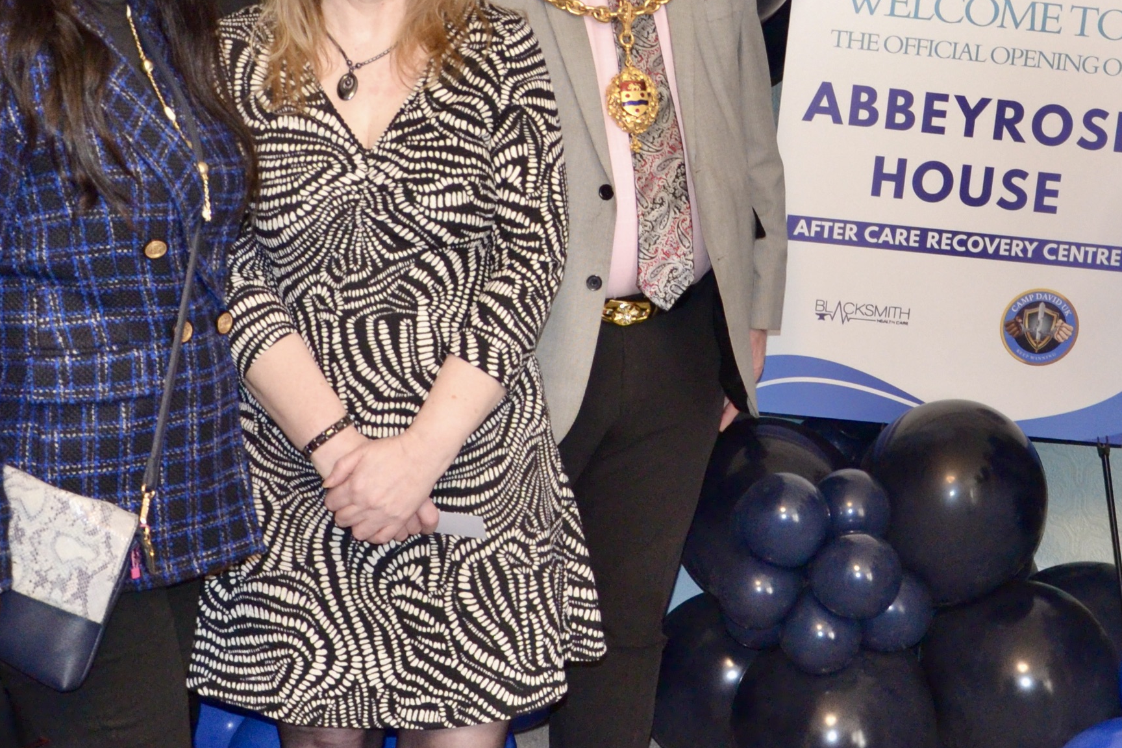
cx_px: 801
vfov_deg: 18.7
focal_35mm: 72
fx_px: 2244
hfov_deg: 27.8
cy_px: 116
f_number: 3.5
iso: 800
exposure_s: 1/30
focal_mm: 18
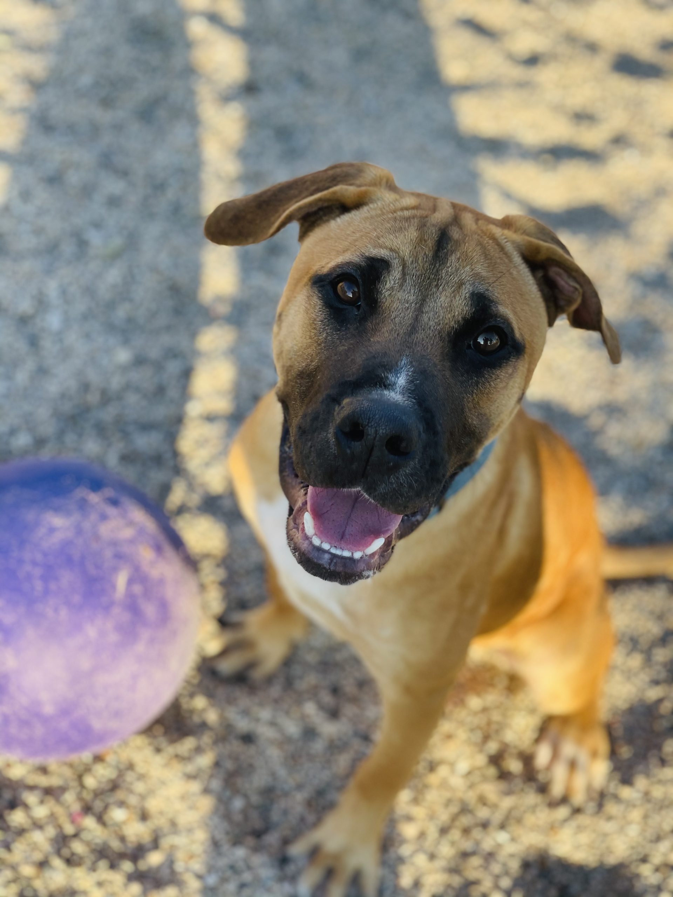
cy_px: 448
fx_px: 1348
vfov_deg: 36.8
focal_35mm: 52
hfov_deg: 28.0
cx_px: 336
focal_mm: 6
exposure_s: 1/199
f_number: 2
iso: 25
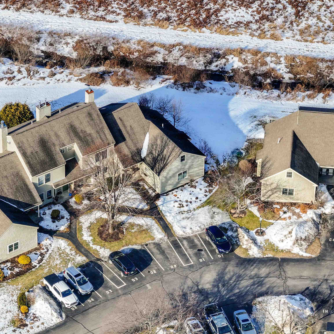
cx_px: 123
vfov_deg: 8.9
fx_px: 2140
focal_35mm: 196
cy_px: 167
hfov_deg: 8.9
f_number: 3.4
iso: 100
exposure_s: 1/500
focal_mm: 30.71
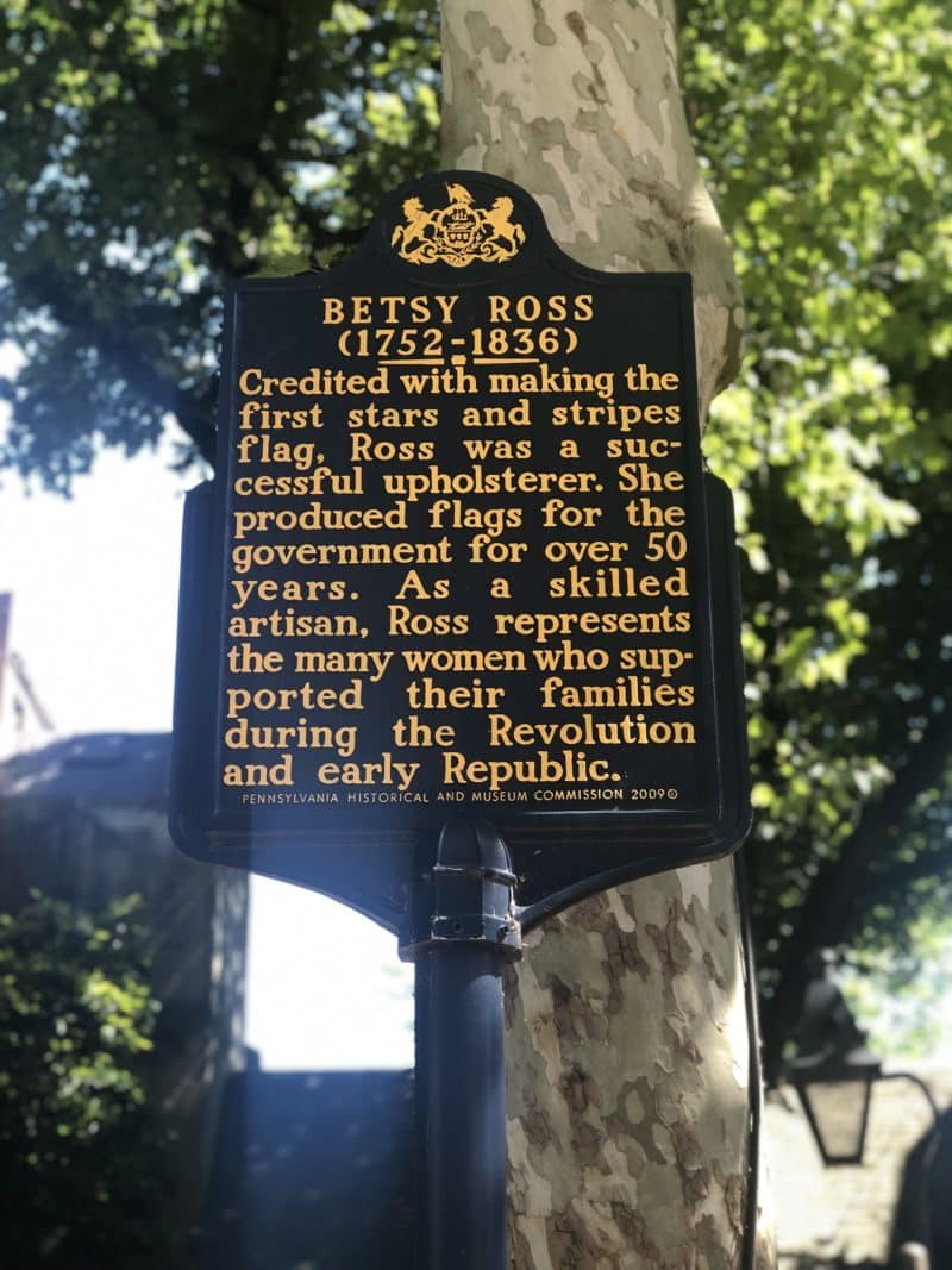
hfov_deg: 25.7
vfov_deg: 33.8
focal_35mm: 57
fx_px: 2091
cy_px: 635
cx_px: 476
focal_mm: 6.6
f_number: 2.8
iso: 20
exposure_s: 1/60
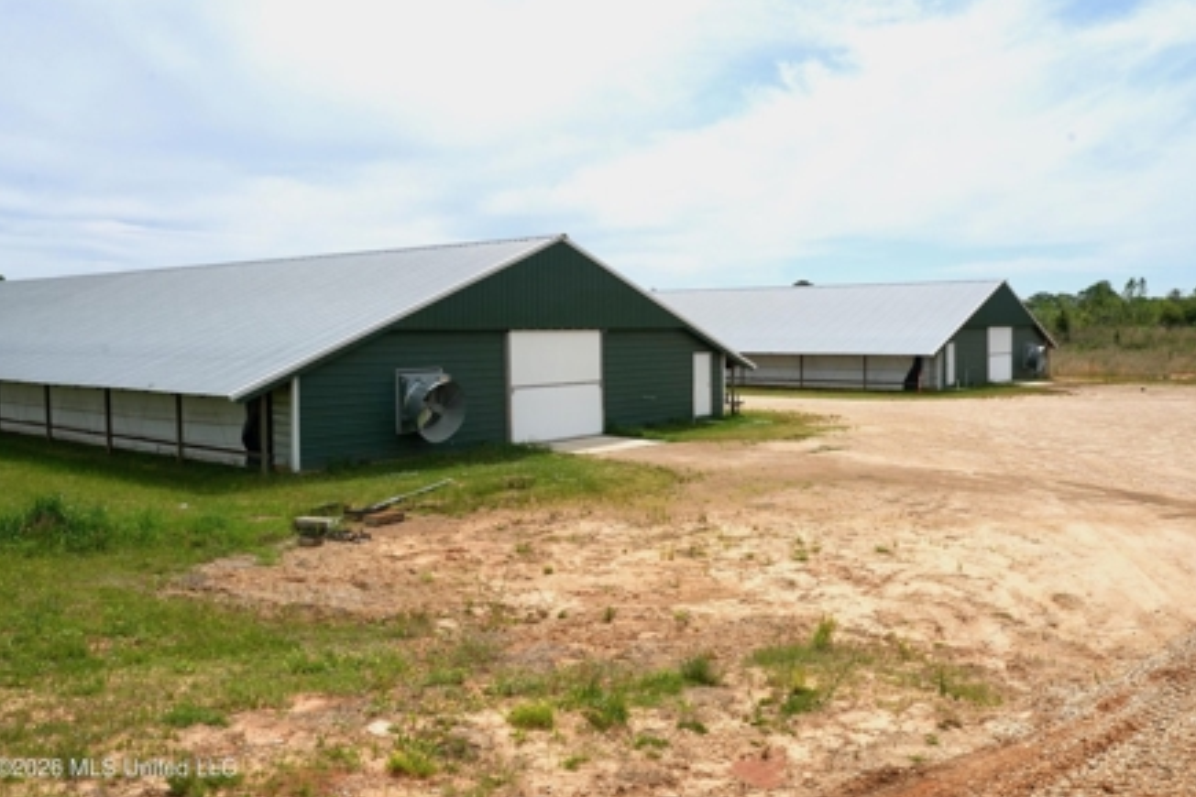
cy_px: 393
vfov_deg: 43.6
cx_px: 610
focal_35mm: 30
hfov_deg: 61.9
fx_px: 997
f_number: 11
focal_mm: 29
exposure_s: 1/800
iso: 320
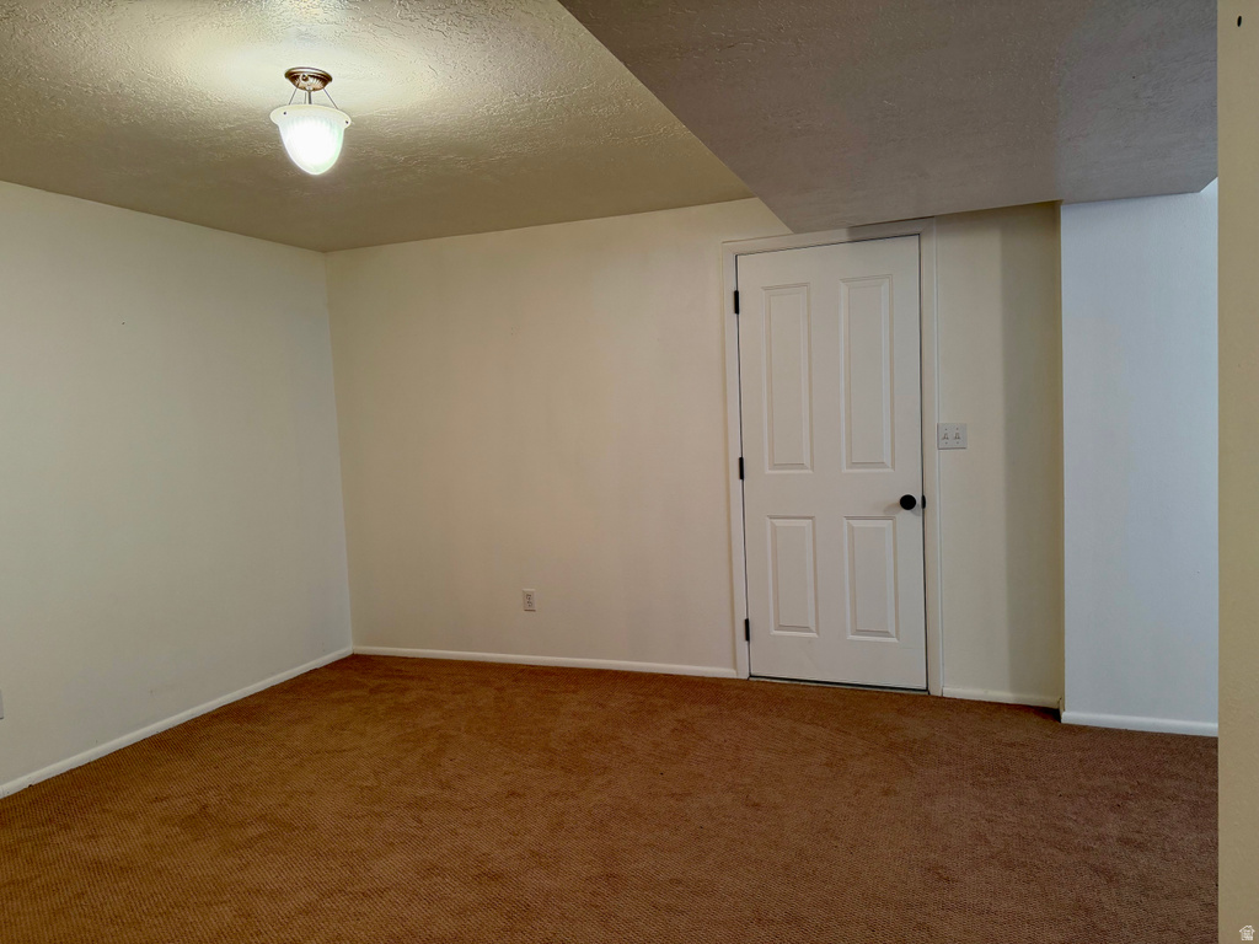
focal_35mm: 24
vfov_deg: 56.8
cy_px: 472
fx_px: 873
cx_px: 630
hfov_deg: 71.6
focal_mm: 6.76
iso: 200
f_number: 1.78
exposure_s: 1/60
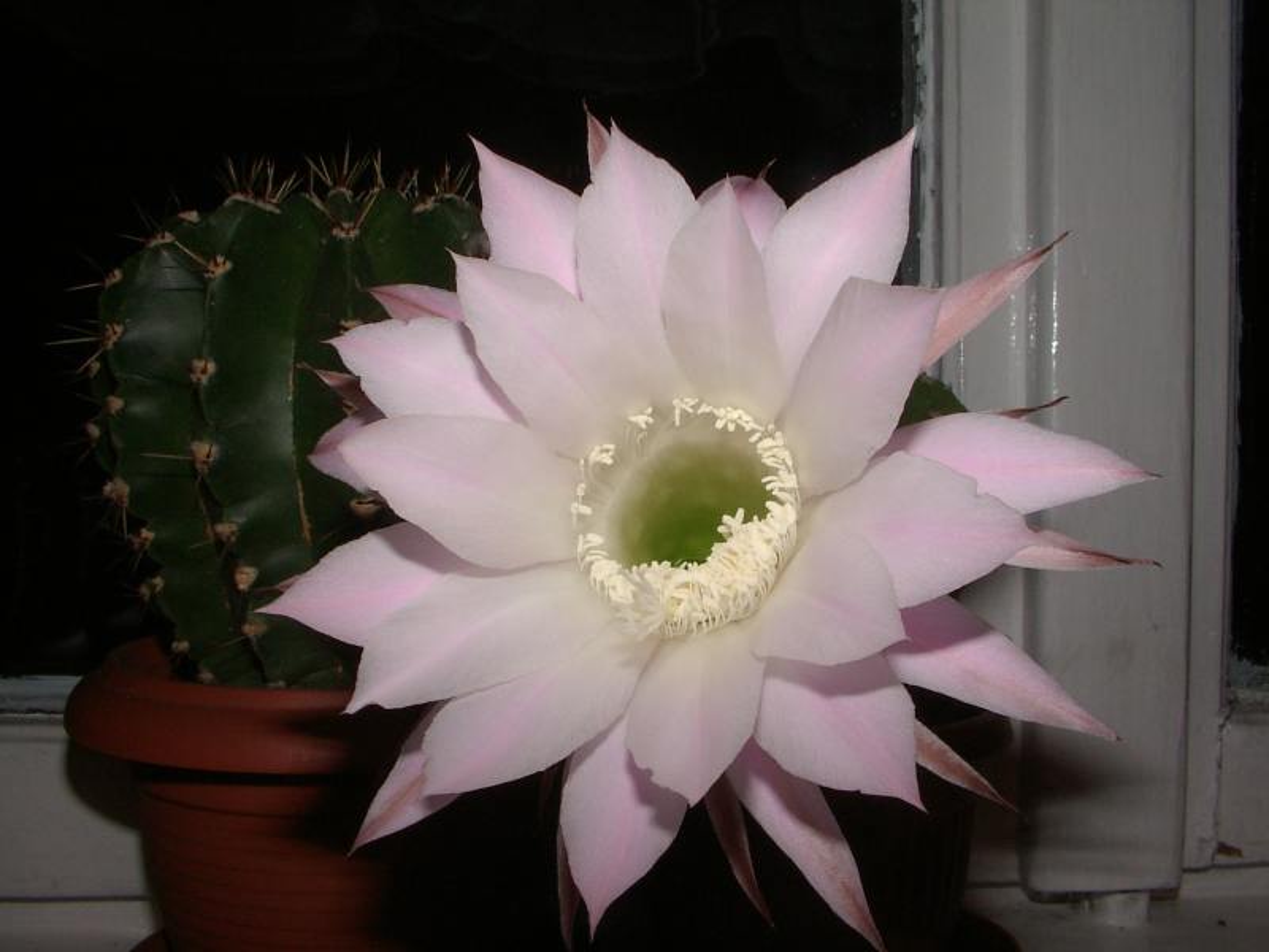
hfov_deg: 50.1
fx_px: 1356
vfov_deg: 38.7
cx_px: 634
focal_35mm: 37
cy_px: 476
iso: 100
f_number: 8
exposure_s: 1/30
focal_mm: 5.8
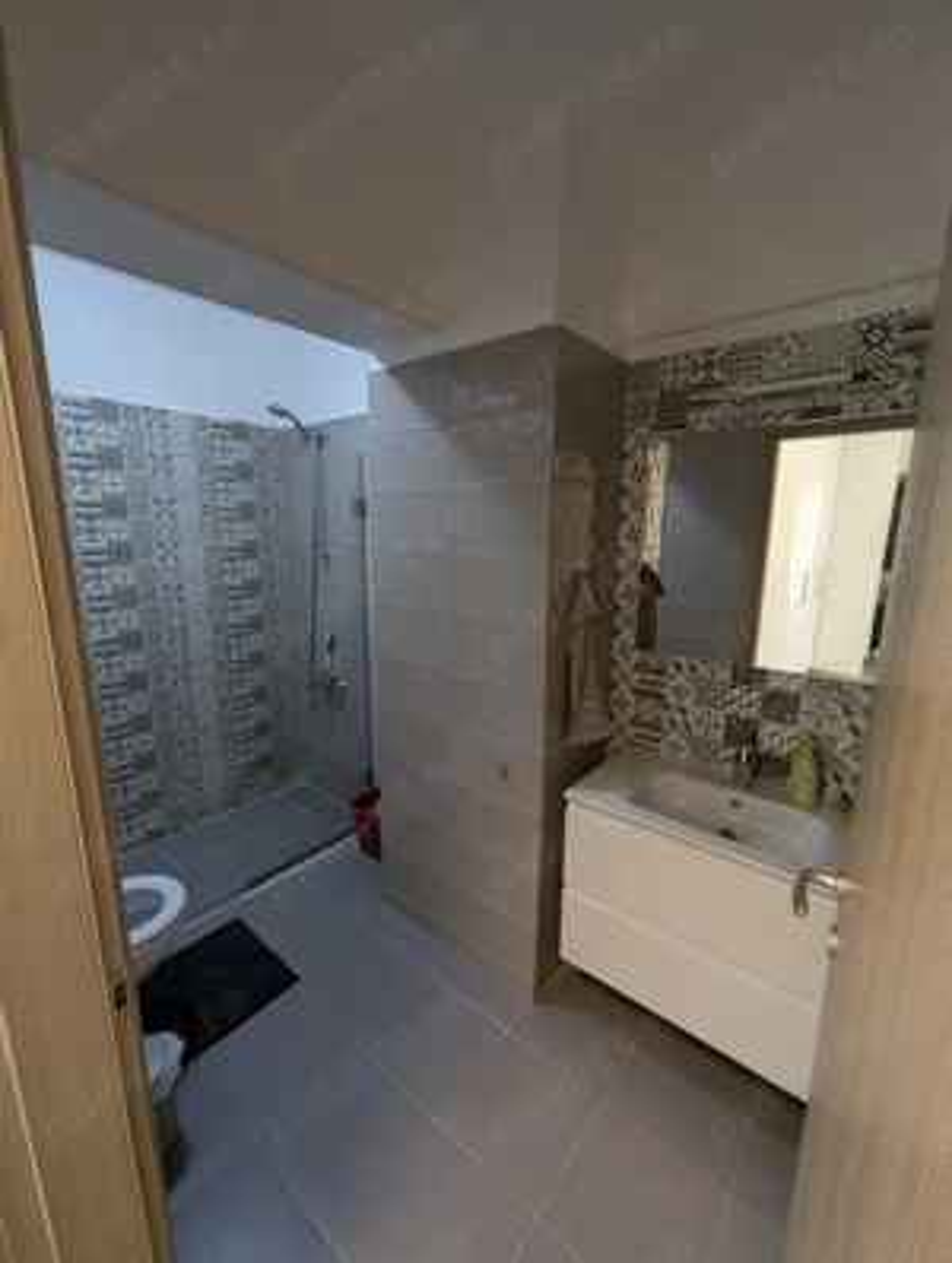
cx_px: 476
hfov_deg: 90.1
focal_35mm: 13
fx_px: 475
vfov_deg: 106.1
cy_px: 632
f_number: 2.2
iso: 92
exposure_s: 1/25
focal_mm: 1.95
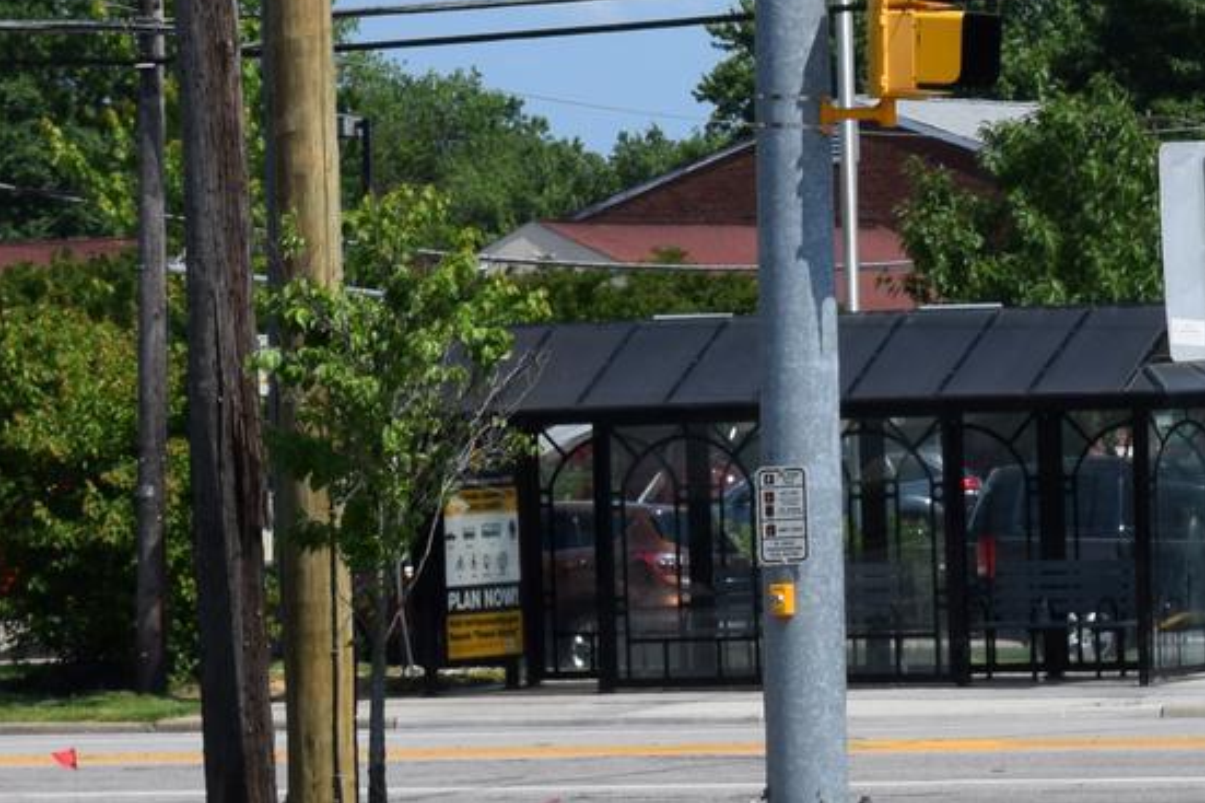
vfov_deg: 4.5
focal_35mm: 307
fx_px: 10268
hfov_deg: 6.7
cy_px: -117
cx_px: 1100
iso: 200
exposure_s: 1/400
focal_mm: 55
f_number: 10
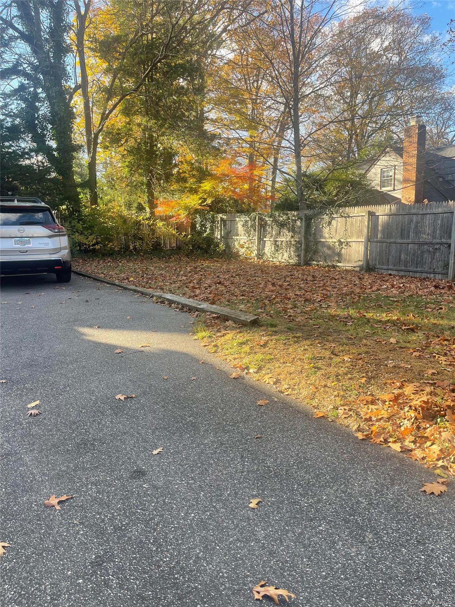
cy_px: 304
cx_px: 228
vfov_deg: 69.4
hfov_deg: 54.9
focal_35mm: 25
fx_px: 438
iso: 32
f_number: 1.6
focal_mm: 5.1
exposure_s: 1/362
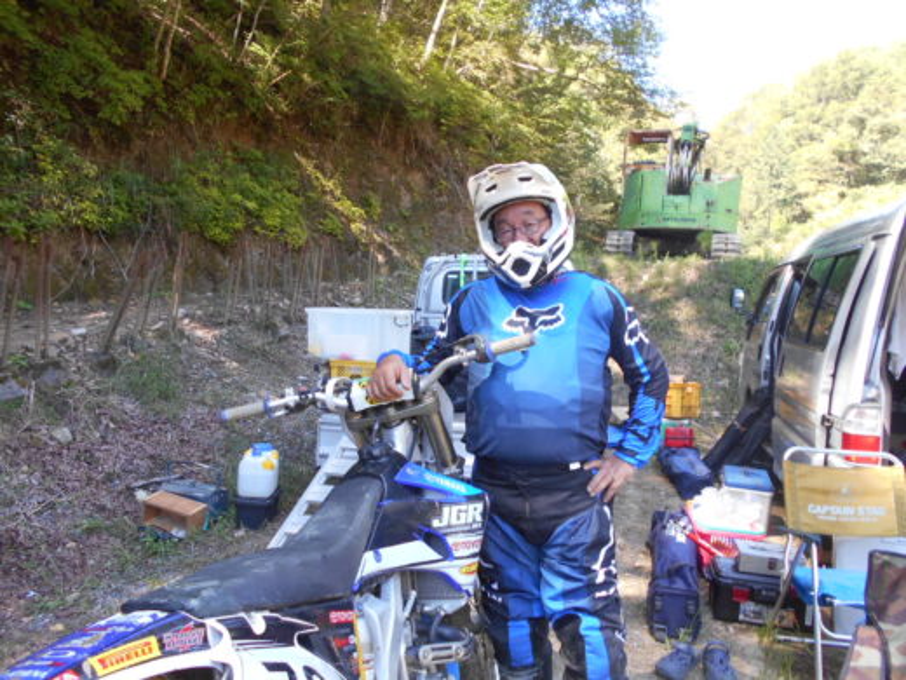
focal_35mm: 26
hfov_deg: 67.3
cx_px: 453
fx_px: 680
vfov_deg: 53.1
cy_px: 340
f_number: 3.2
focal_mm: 4.6
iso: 80
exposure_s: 1/50
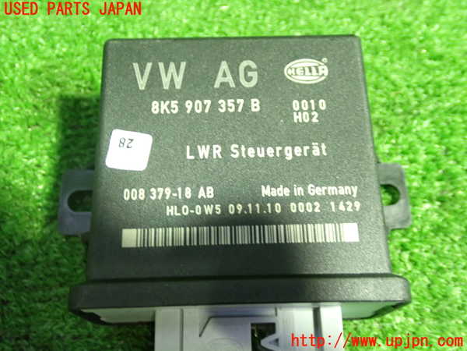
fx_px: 553
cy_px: 176
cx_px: 234
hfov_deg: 45.8
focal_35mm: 41
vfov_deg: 35.1
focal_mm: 7.31
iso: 800
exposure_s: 1/20
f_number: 2.8
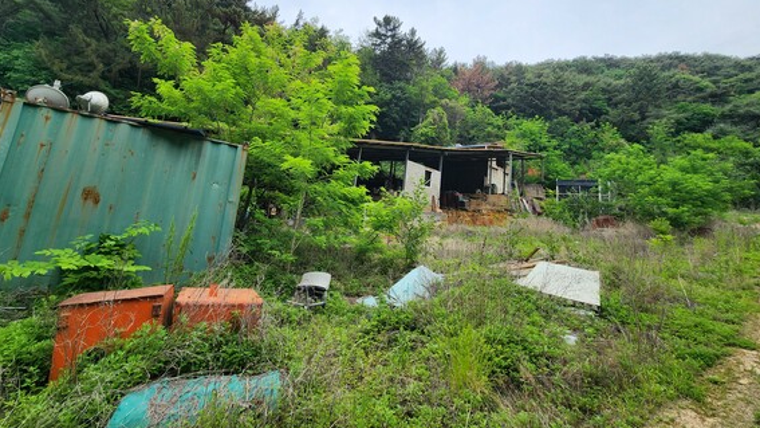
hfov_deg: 103.0
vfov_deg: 69.0
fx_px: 302
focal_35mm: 15
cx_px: 373
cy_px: 152
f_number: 2.2
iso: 50
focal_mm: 2.2
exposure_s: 1/1002
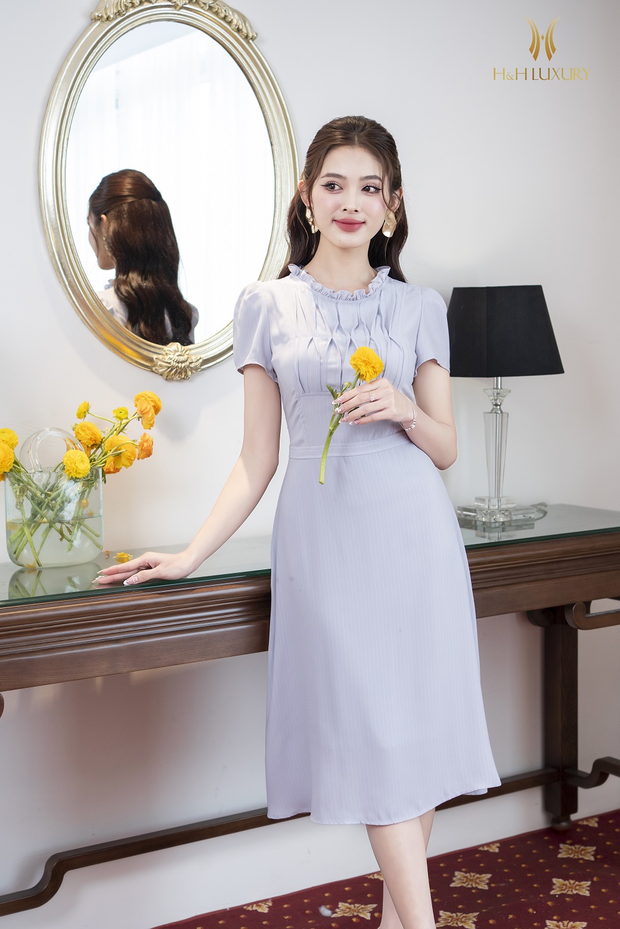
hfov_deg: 26.0
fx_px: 1343
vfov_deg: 38.2
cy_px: 464
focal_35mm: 52
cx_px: 310
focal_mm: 35
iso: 250
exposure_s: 1/125
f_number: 3.2
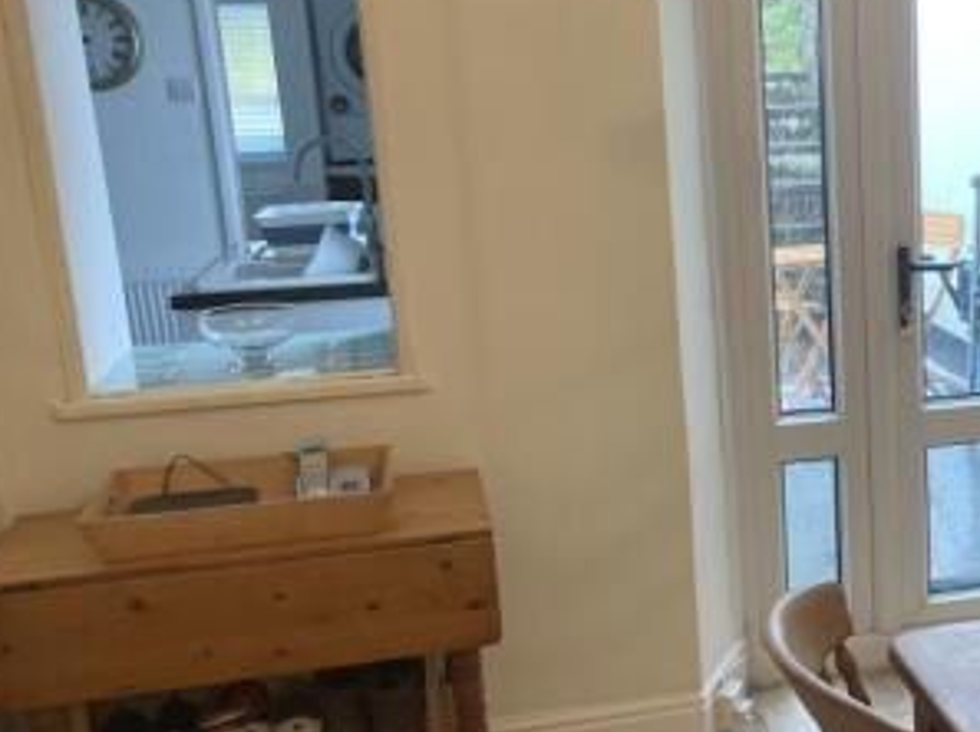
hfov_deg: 32.6
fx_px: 1555
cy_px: 460
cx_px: 939
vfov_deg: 26.4
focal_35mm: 55
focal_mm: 3.99
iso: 64
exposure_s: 1/50
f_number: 1.8
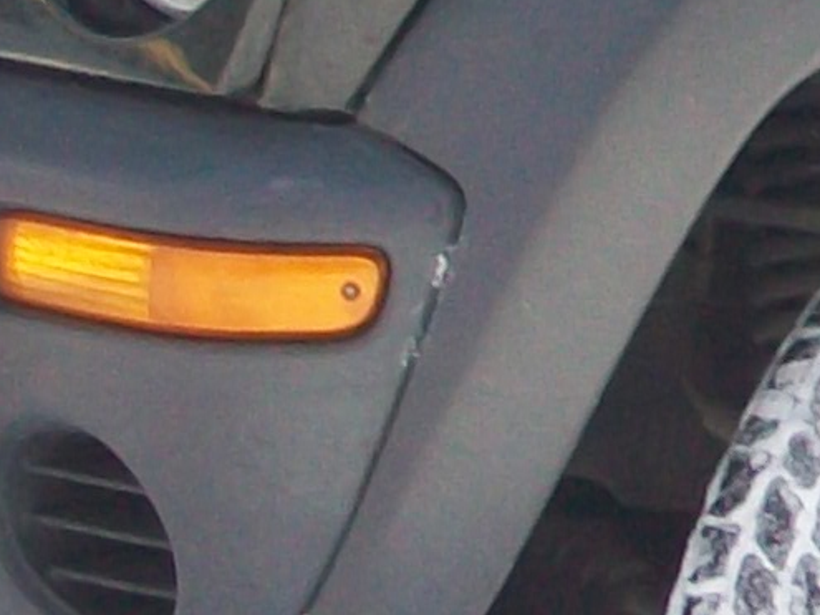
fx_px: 10870
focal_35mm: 459
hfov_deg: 4.3
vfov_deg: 3.2
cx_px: 1736
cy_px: -260
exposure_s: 1/160
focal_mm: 11
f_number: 4.1
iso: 64
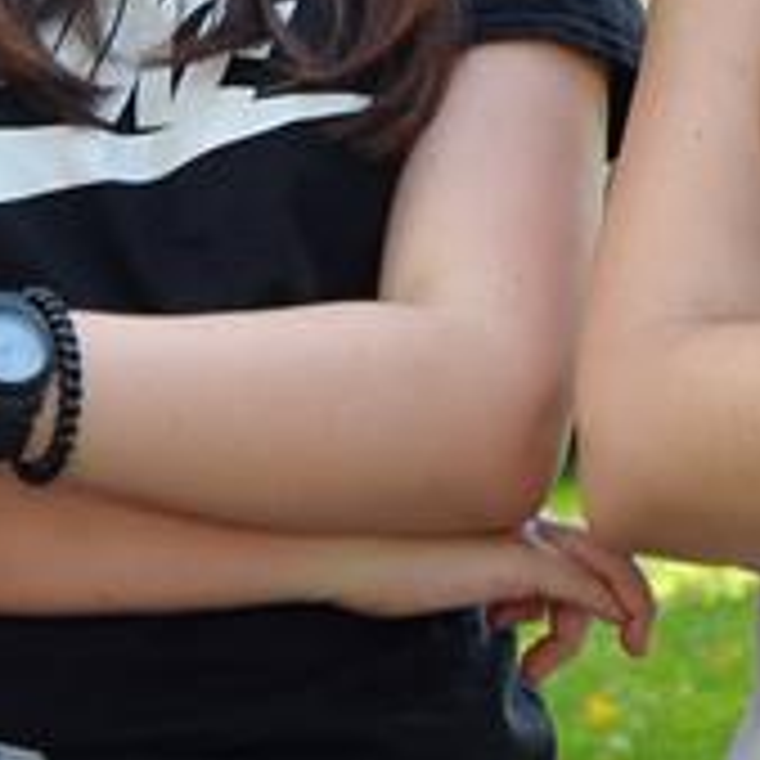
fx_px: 11128
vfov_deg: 3.9
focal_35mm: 448
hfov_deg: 3.9
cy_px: -196
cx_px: 166
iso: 640
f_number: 4.5
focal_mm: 70
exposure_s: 1/250
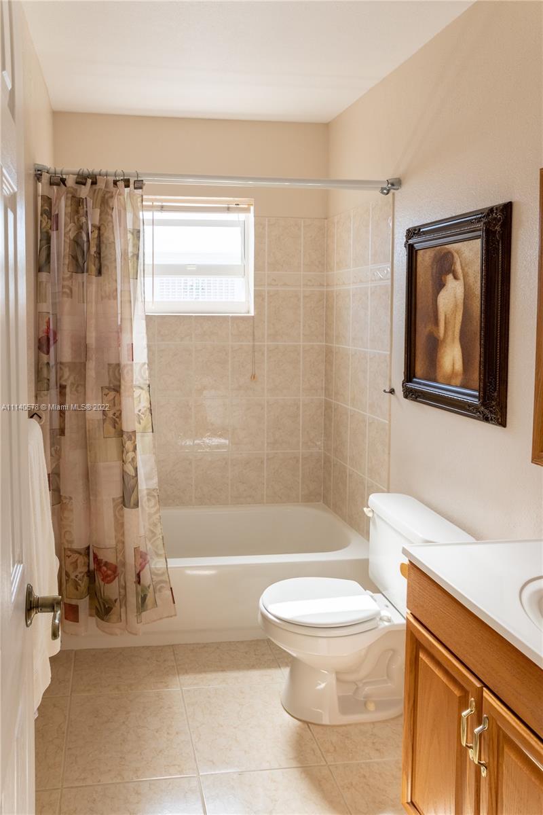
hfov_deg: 53.1
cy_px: 408
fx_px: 543
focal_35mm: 24
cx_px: 272
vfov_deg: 73.7
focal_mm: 24
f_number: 6.3
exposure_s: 1/500
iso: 800
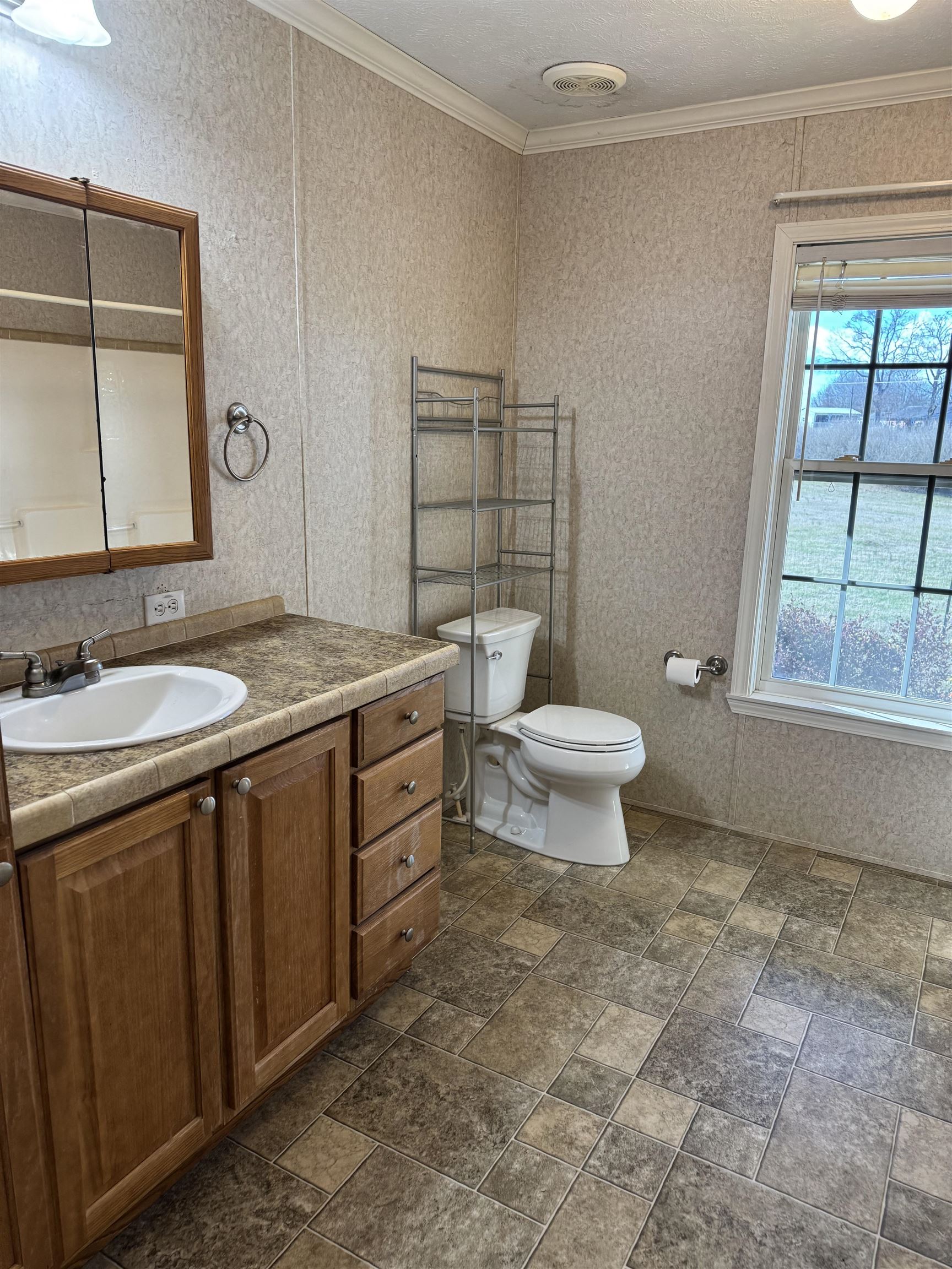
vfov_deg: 71.6
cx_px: 476
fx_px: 880
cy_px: 634
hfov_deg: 56.8
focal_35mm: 24
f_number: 1.78
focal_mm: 6.76
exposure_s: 1/120
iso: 200
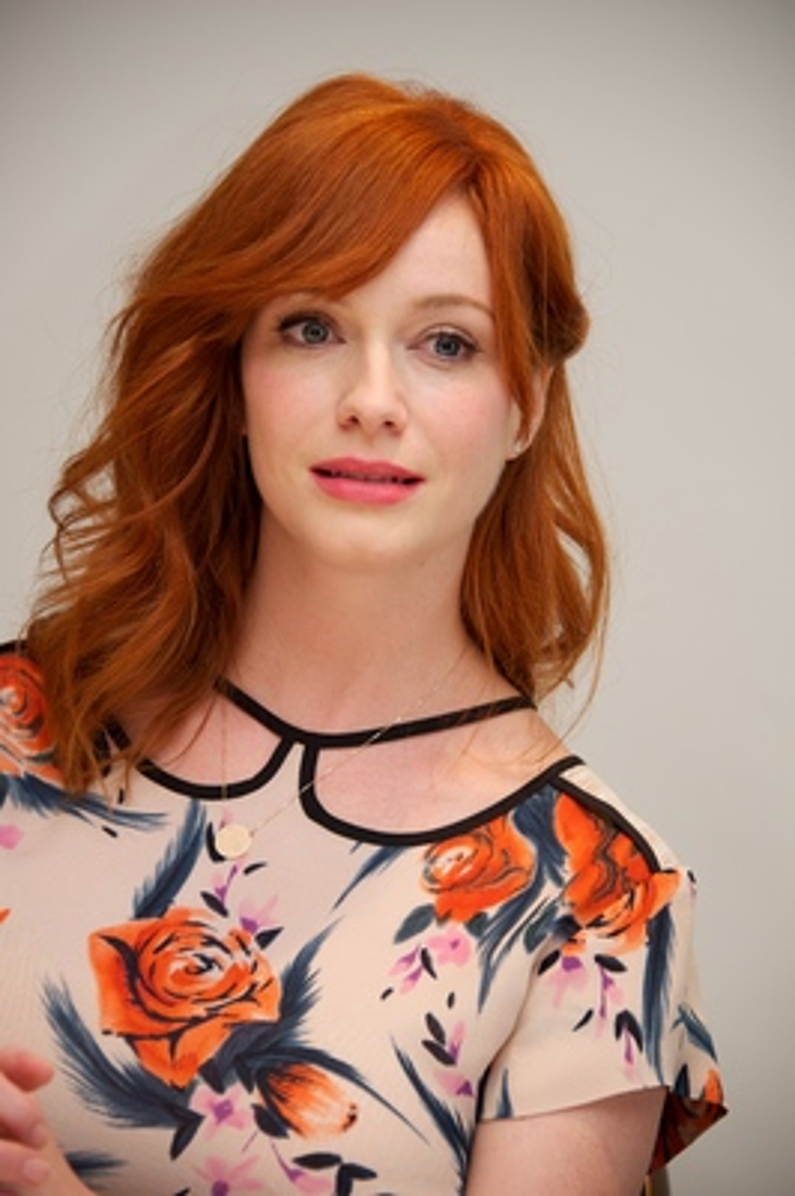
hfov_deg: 8.6
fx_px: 5309
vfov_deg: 12.8
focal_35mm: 160
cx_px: 398
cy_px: 598
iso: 500
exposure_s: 1/60
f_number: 5.6
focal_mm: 160
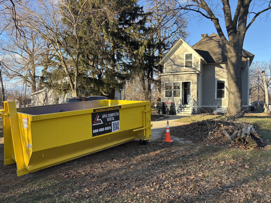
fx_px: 204
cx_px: 136
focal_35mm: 26
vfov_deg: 53.1
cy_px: 102
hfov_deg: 67.3
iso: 50
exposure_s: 1/584
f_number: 1.6
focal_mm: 5.96
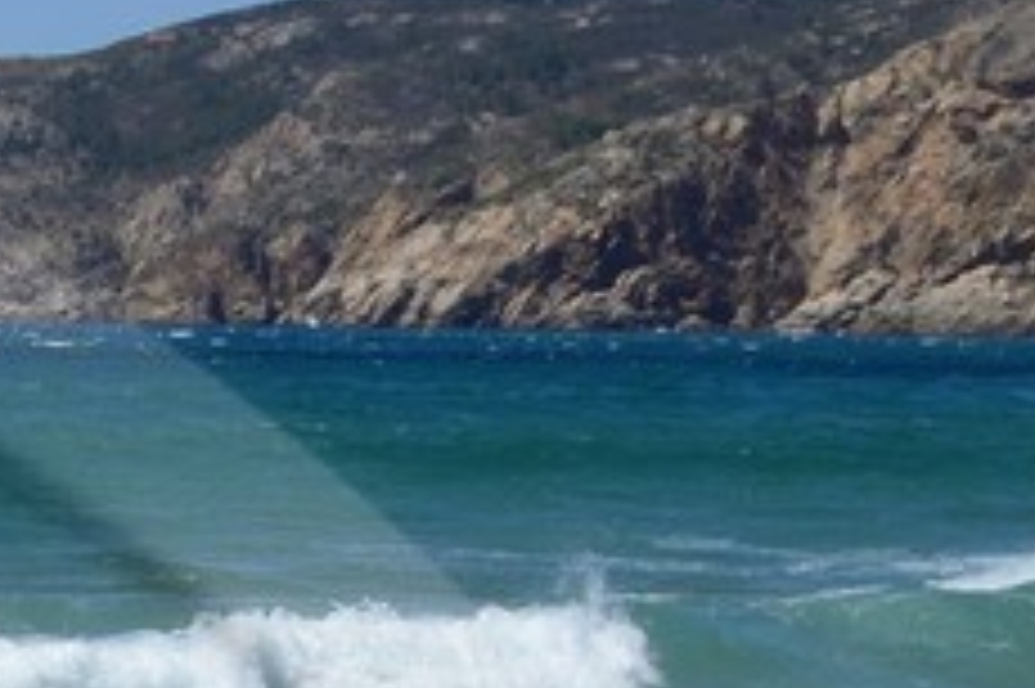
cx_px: -864
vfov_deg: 7.4
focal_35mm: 167
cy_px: 1900
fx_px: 4798
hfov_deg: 11.4
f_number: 10
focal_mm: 24
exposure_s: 1/250
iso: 100
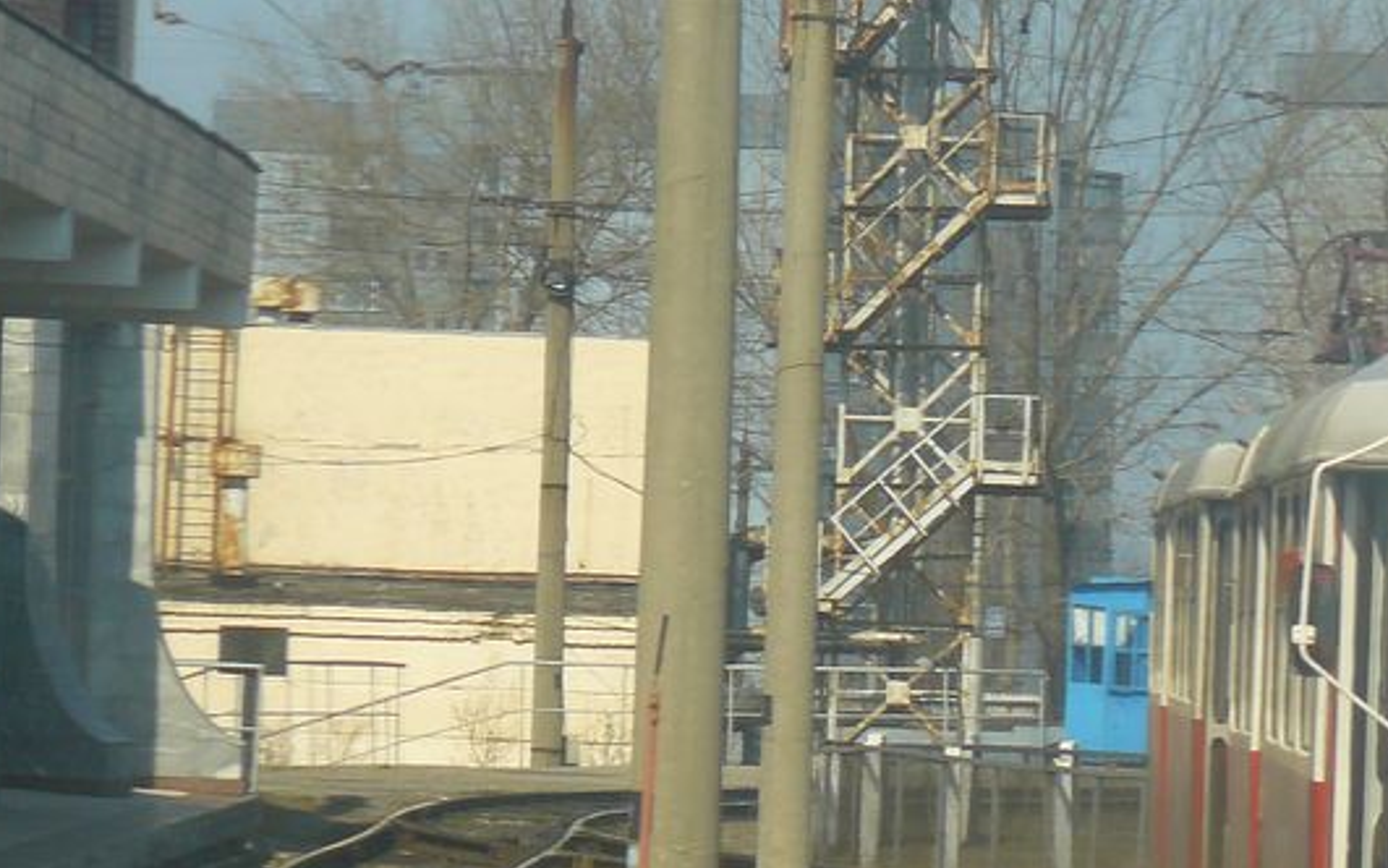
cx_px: 1221
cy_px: 583
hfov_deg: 6.7
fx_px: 11917
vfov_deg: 4.2
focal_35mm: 315
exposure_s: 1/1000
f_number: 3.3
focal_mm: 25.7
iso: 100
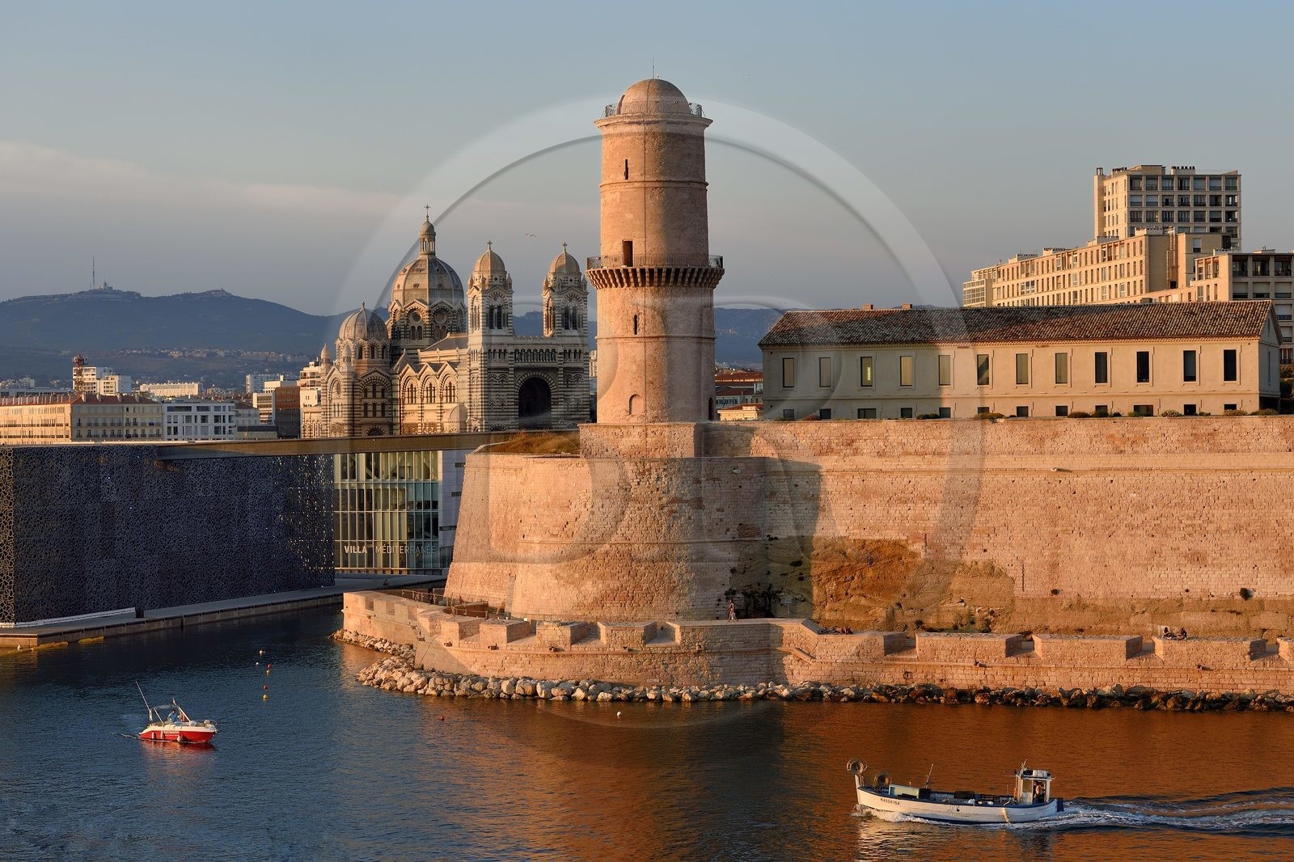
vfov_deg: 18.2
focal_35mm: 75
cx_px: 647
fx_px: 2695
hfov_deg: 27.0
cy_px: 431
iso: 200
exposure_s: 1/320
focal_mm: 75
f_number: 5.6
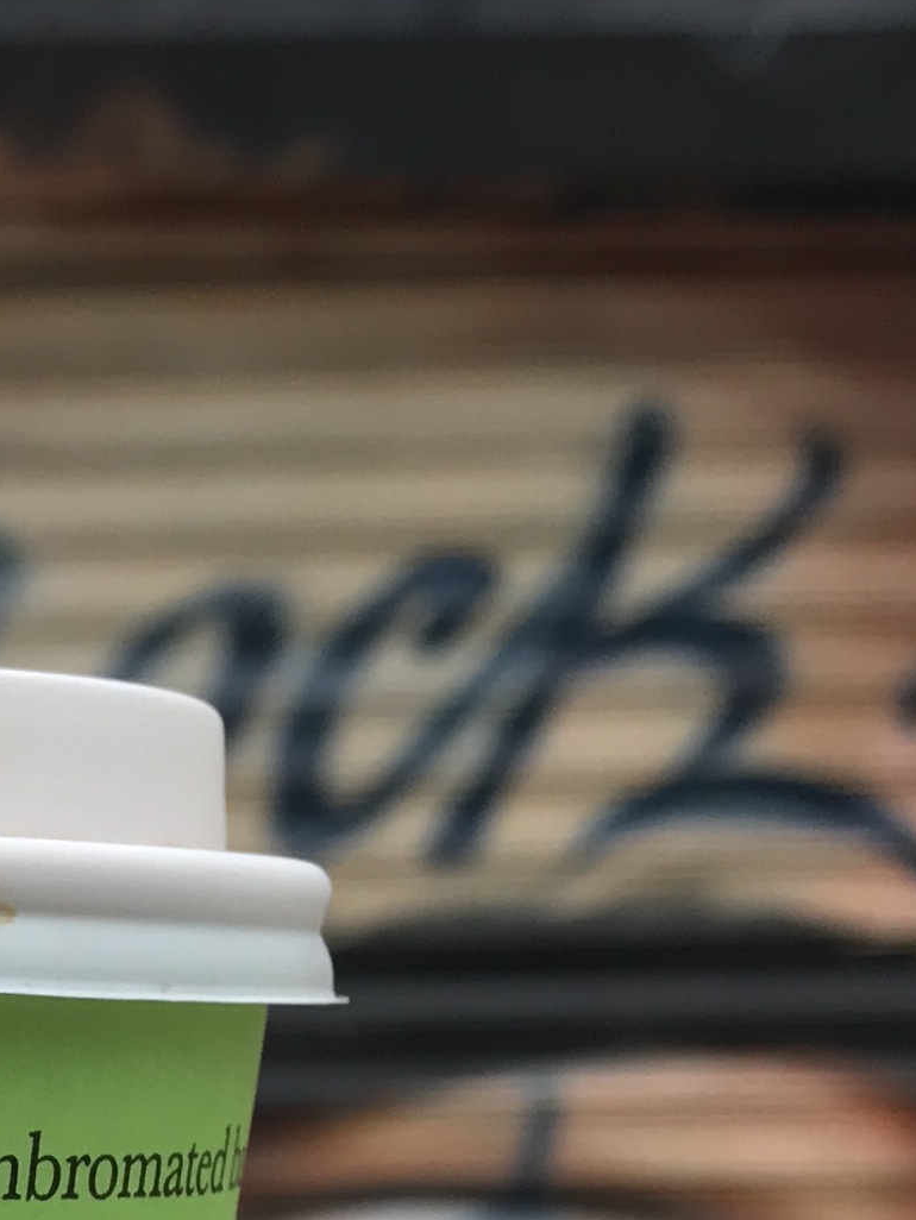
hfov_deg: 12.8
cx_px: -413
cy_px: 1478
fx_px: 3879
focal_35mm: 110
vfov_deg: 17.1
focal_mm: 3.99
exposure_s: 1/1041
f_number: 1.8
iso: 20
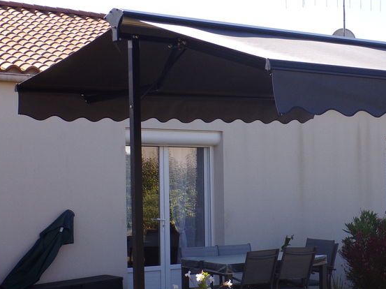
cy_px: 212
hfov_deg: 25.0
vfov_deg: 19.2
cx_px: 339
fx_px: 847
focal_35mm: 76
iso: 80
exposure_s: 1/220
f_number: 4.9
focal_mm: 7.6
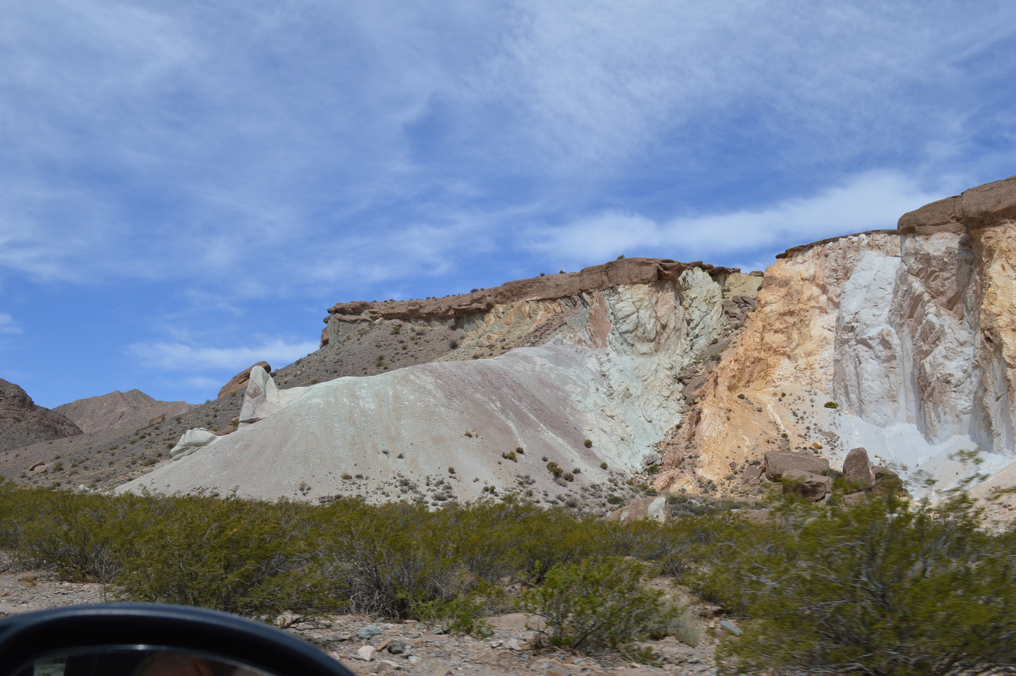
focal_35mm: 36
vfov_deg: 36.8
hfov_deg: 53.2
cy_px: 338
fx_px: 1015
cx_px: 508
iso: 100
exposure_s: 1/320
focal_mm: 24
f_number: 9
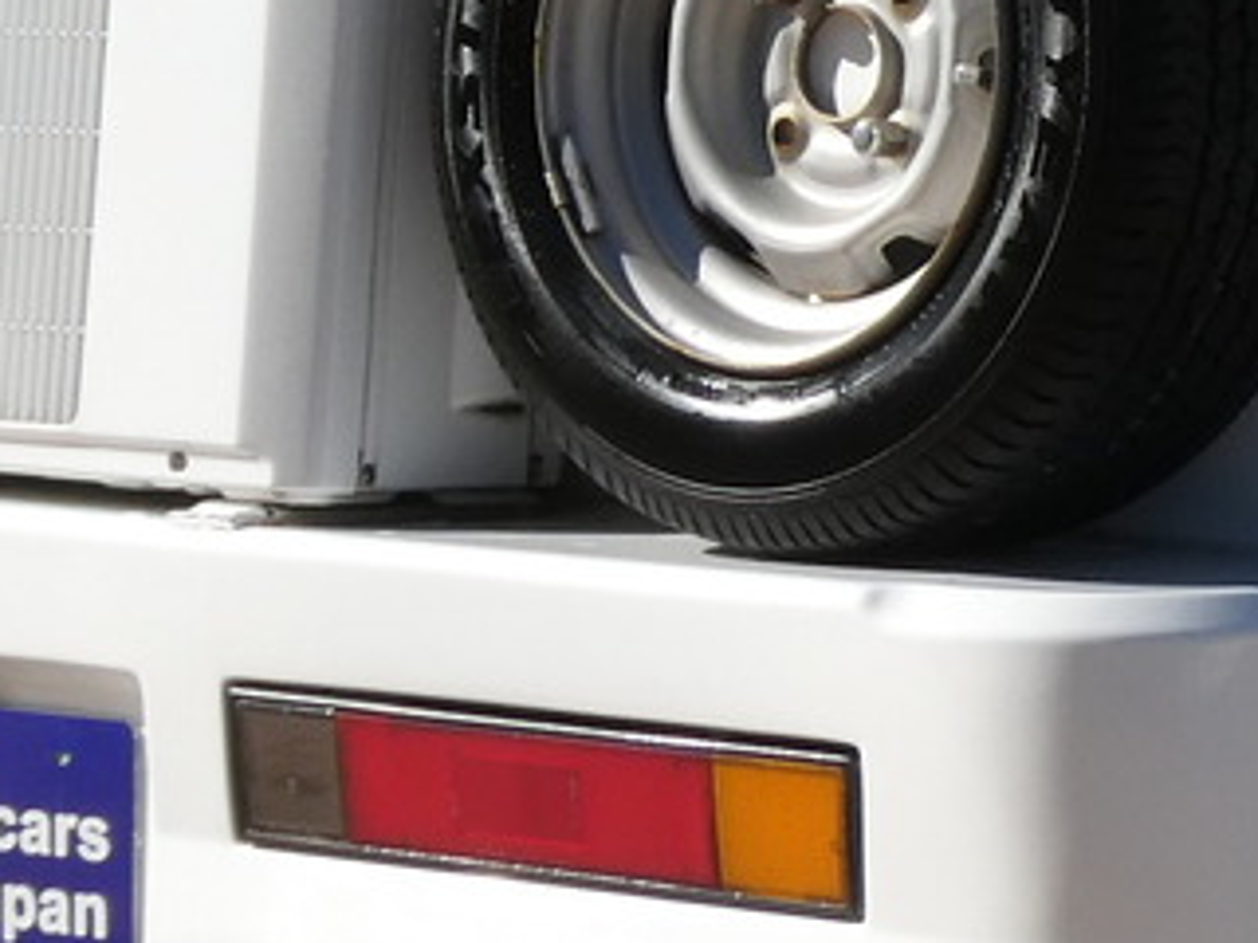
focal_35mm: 200
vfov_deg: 7.3
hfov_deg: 9.7
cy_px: -613
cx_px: 1659
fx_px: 7268
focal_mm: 7.2
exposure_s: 1/1000
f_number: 4
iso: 80
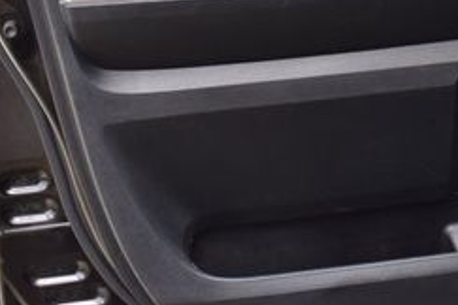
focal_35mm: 79
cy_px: -41
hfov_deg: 25.4
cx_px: 345
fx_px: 1005
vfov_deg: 16.7
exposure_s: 1/125
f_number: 9
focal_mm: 20
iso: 400
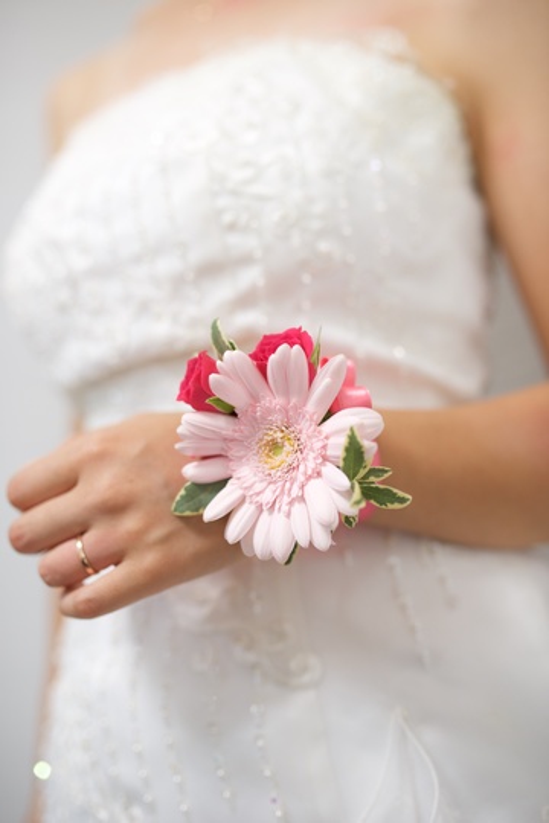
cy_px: 412
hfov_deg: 37.9
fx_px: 801
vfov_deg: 54.4
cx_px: 274
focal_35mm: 35
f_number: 2.2
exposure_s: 1/60
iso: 400
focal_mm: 35
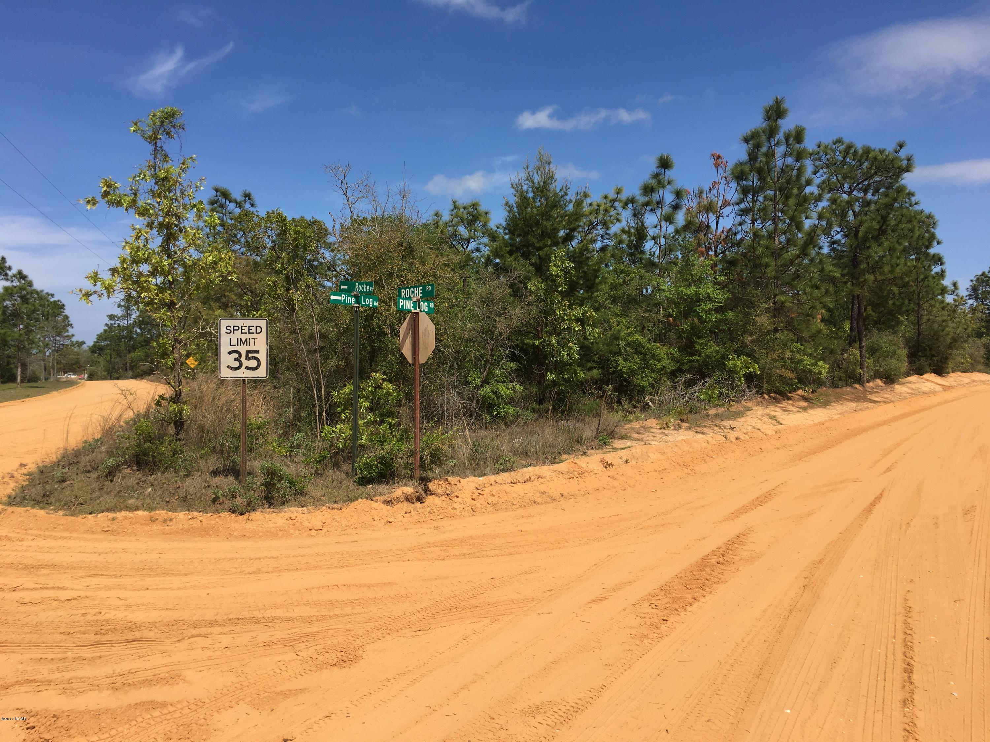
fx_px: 829
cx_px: 495
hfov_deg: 61.7
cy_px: 371
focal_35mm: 29
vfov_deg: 48.2
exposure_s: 1/1832
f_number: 2.2
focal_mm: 4.15
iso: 25
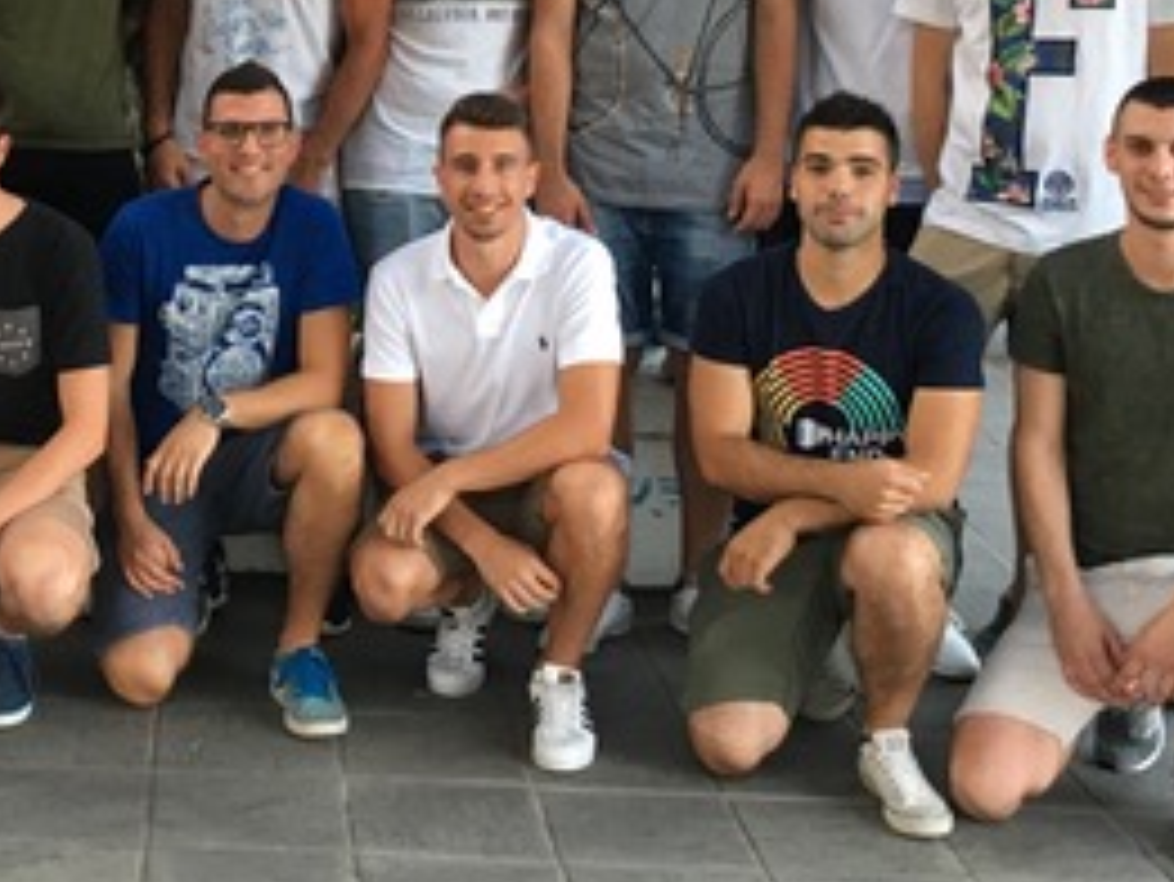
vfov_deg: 20.2
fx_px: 2409
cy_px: 45
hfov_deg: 27.0
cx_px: 270
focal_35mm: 71
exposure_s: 1/33
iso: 100
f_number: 2.2
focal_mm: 4.15
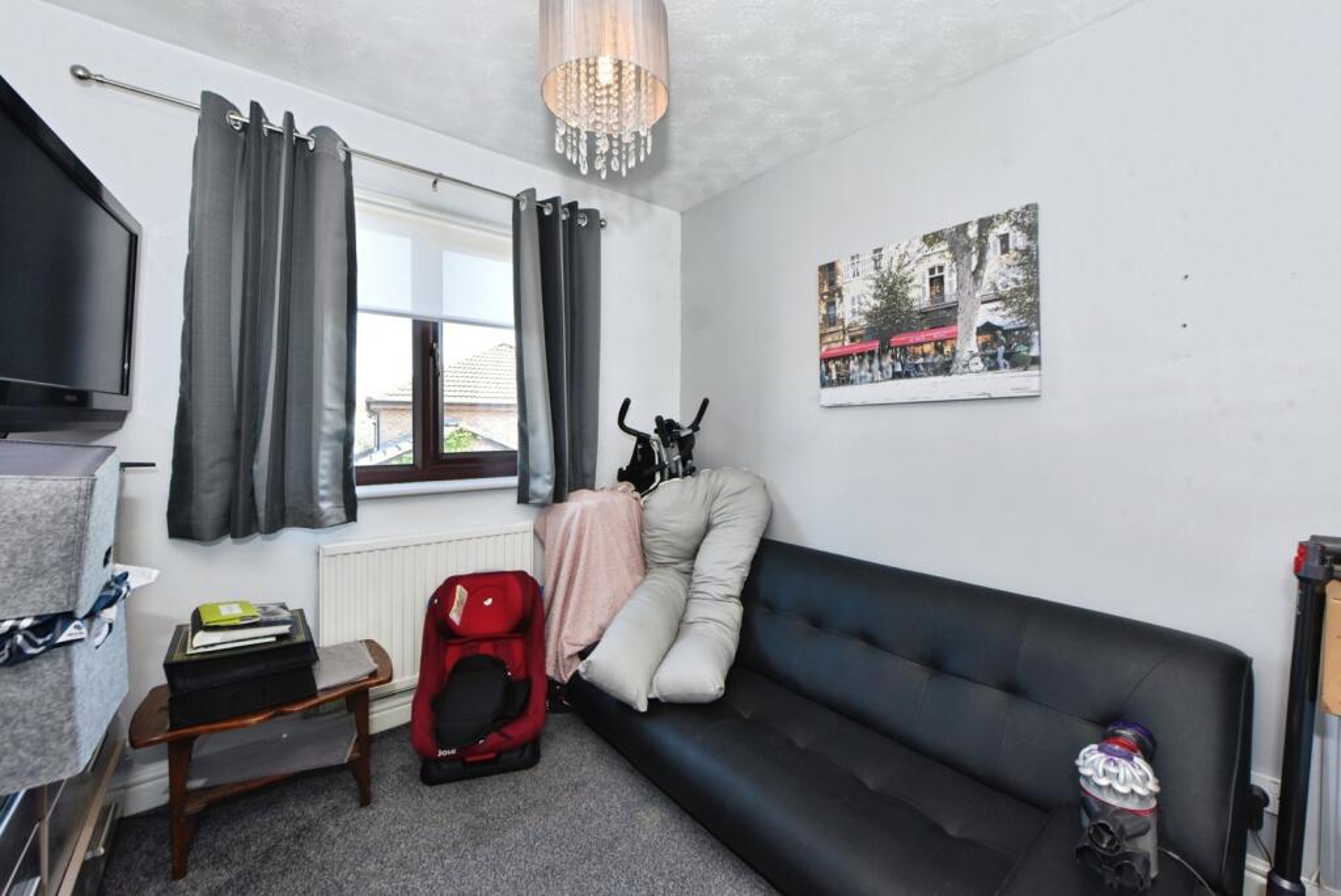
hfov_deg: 104.2
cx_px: 670
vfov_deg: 81.3
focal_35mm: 14
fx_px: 522
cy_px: 448
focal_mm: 14
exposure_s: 1/50
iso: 500
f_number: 10
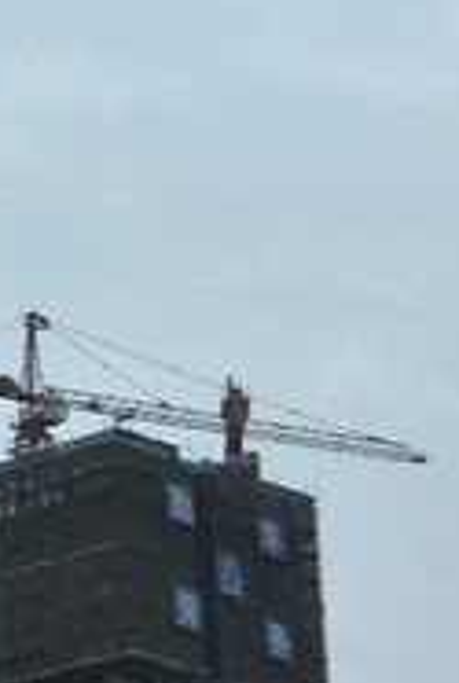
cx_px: -345
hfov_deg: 5.9
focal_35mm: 232
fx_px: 4412
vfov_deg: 8.8
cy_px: 44
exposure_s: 1/40
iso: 100
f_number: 8
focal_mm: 32
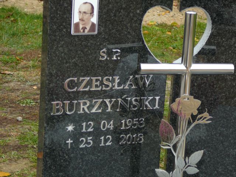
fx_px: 716
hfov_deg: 18.7
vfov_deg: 14.1
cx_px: 118
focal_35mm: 105
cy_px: 88
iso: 80
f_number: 3.9
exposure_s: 1/100
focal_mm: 15.6
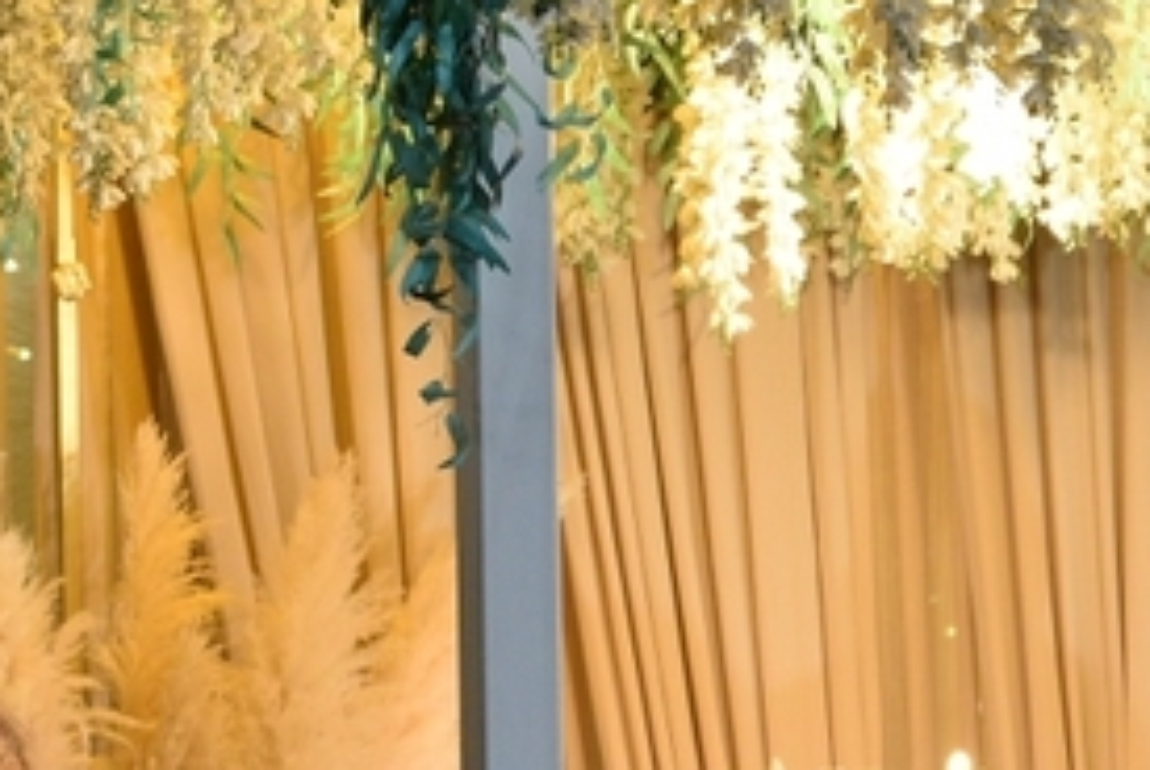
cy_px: 749
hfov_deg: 12.3
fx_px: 5084
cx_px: 1742
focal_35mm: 159
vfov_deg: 8.6
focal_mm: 38
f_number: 2.8
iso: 800
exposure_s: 1/25
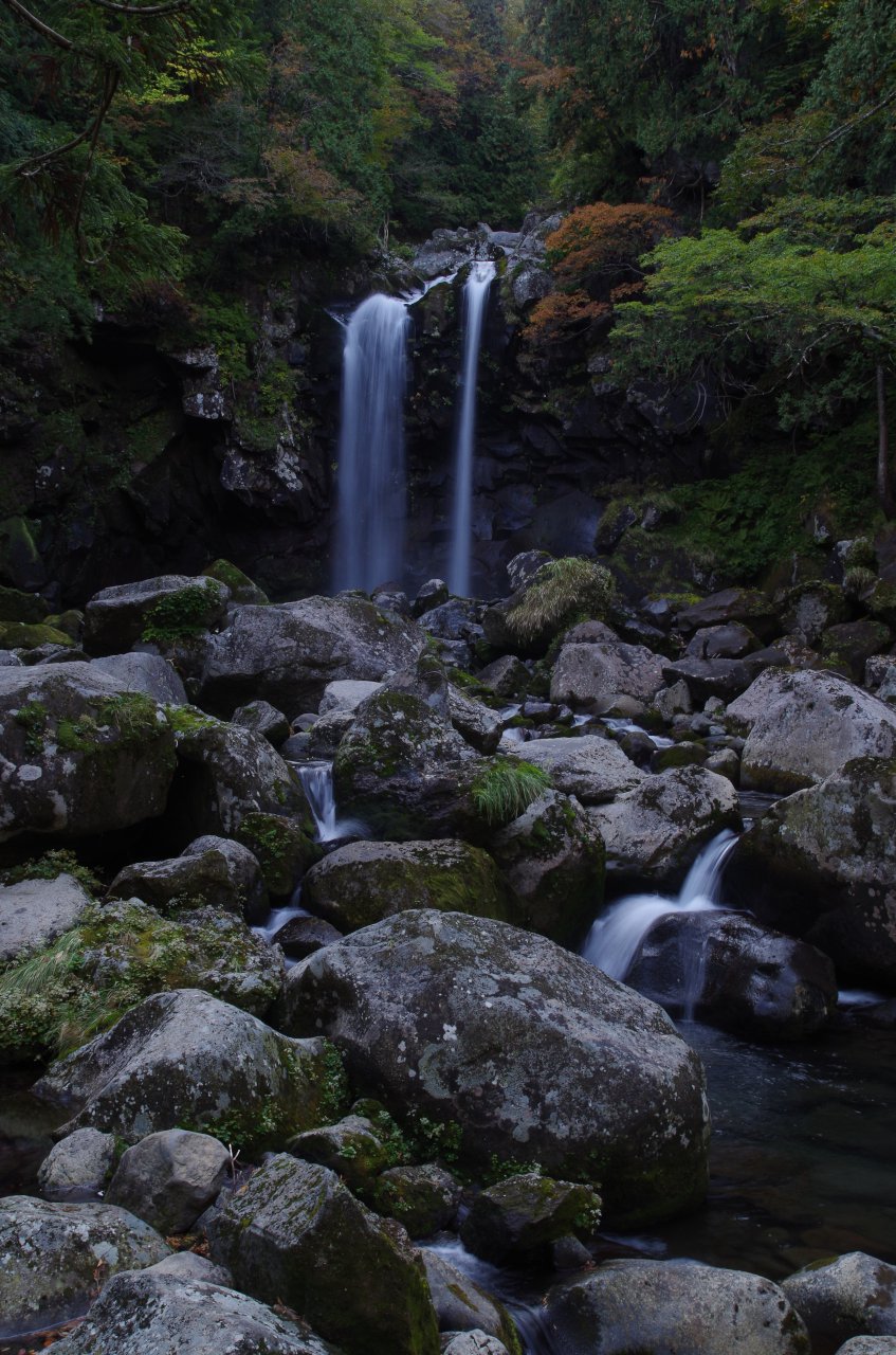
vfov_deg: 49.7
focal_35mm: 39
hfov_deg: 34.0
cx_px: 448
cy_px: 678
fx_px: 1463
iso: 140
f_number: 11
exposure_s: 1/4
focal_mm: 25.63
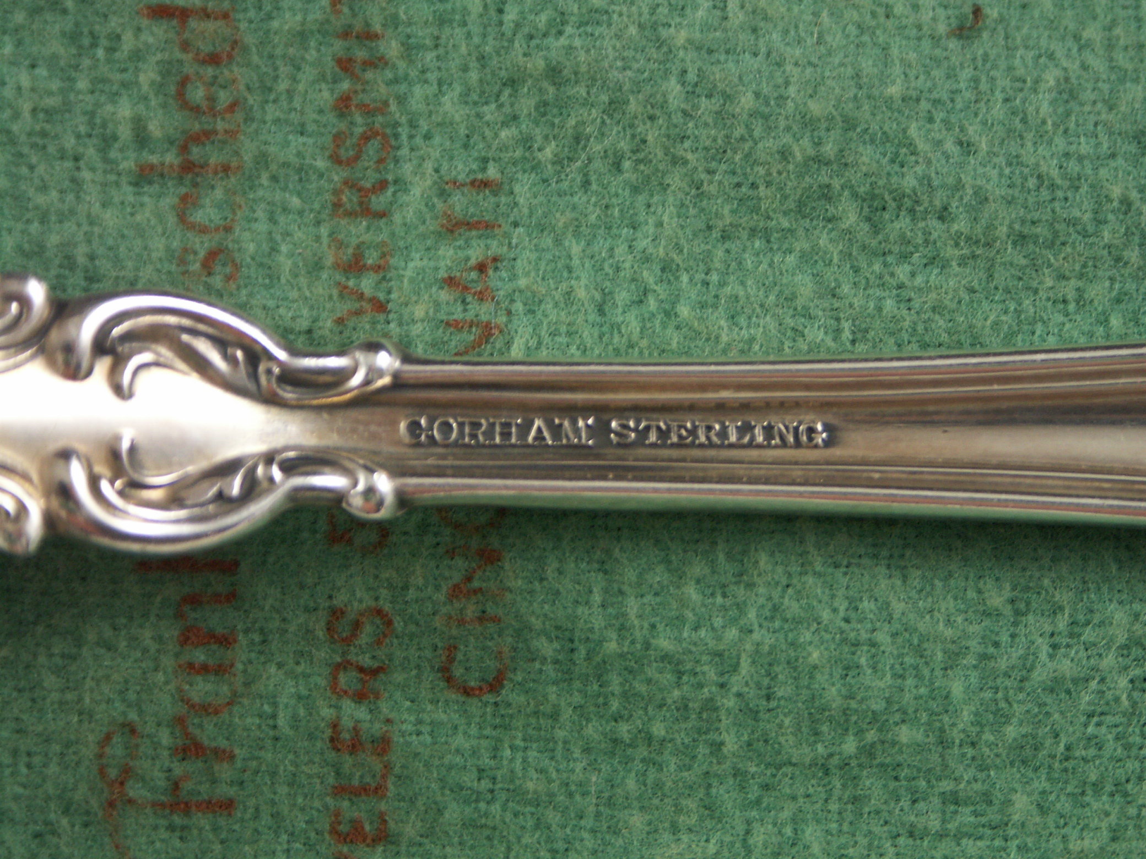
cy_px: 430
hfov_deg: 9.9
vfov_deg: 7.4
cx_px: 573
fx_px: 6621
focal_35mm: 200
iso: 125
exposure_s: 1/50
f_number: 3.5
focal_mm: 50.8
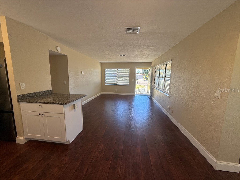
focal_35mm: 14
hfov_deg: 102.1
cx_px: 120
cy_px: 90
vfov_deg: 85.7
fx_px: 97
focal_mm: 2.22
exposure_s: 1/120
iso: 64
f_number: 2.2
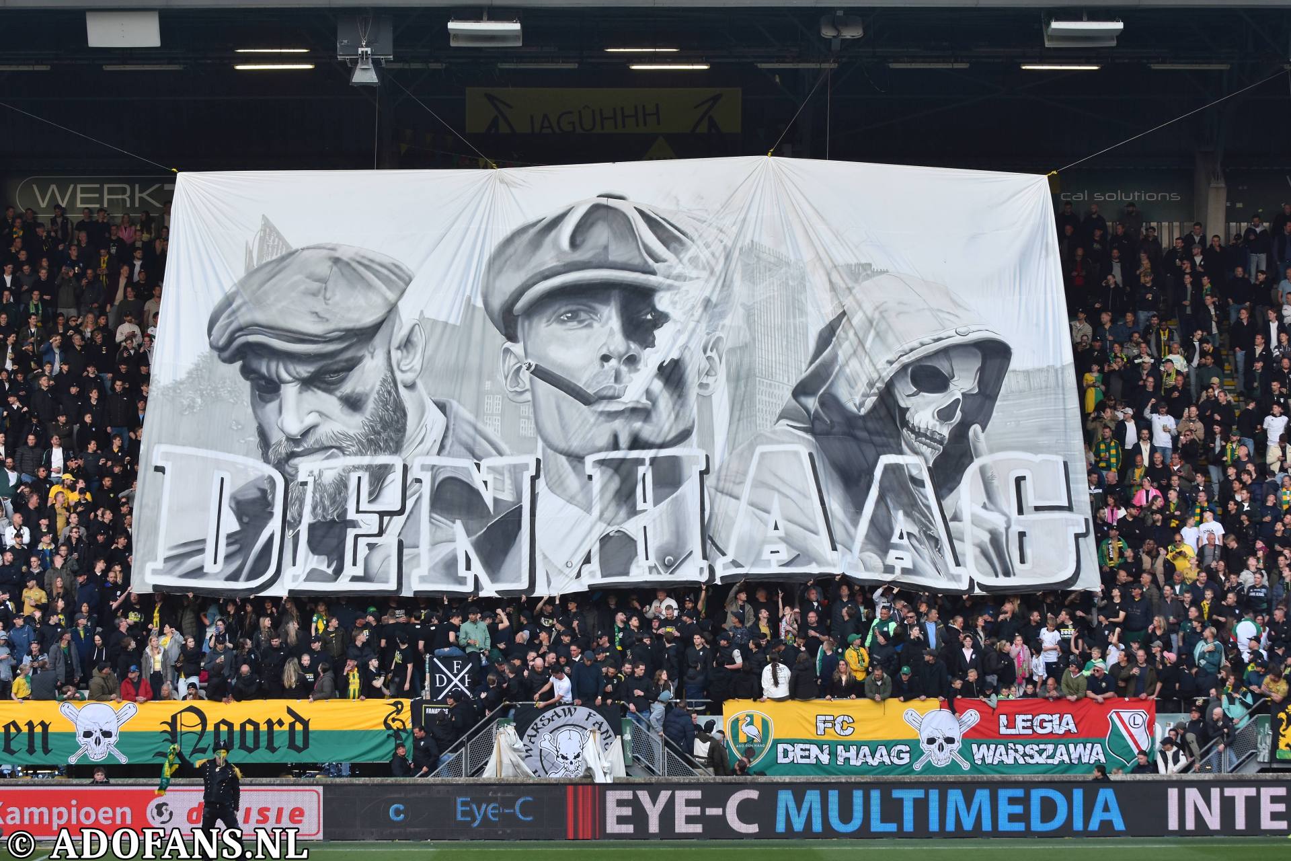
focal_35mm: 135
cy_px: 430
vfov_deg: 10.2
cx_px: 646
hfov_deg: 15.2
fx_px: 4841
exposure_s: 1/400
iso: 400
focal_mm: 90
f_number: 3.5
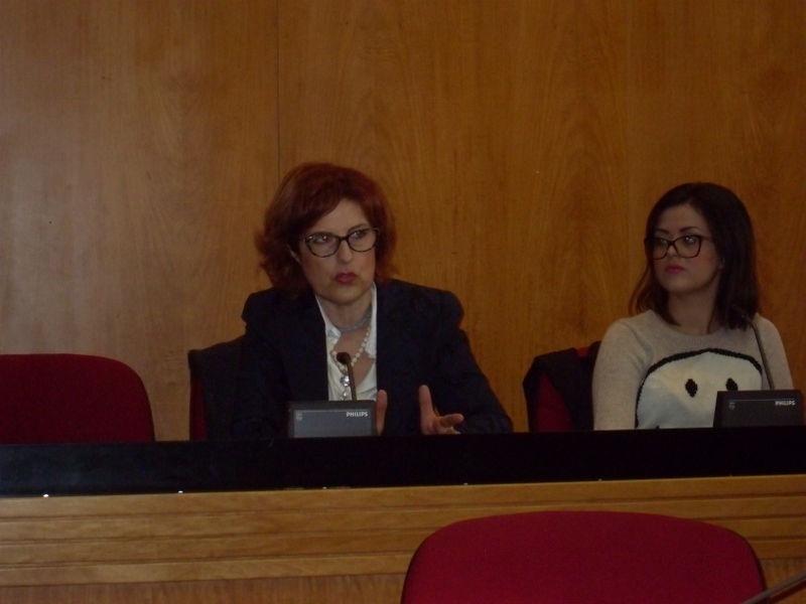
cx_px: 403
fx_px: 2585
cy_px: 302
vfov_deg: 13.3
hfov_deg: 17.7
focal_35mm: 111
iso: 400
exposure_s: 1/90
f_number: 5.2
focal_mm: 18.1
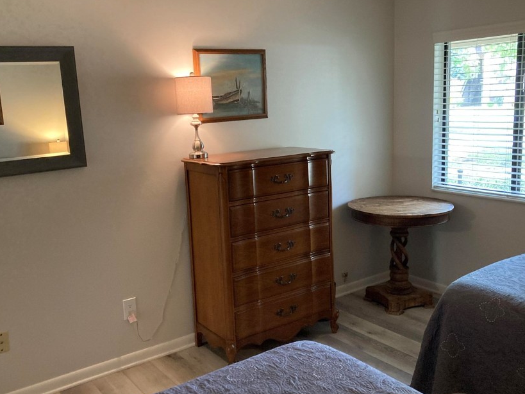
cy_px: 196
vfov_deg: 40.7
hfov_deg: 52.6
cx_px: 260
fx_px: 531
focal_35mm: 35
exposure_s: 1/40
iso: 250
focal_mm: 3.99
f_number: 1.8
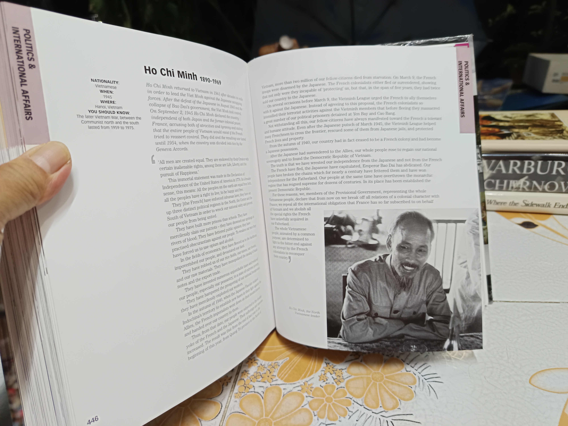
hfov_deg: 71.6
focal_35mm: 24
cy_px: 213
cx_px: 284
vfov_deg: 56.8
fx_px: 394
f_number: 1.7
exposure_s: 1/33.3
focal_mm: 5.31
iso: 904
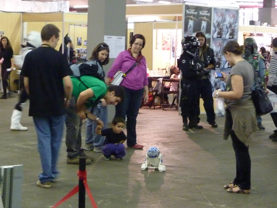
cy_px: 104
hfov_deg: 21.8
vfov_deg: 16.4
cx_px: 138
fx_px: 720
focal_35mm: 90
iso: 800
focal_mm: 10.3
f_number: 4
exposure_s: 1/15
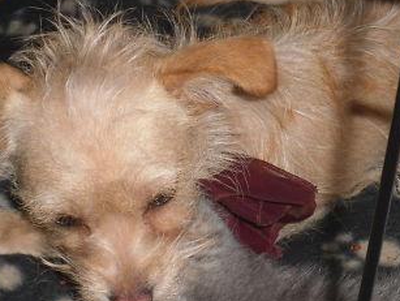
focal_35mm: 107
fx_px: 1238
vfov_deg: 13.9
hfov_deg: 18.3
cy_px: 158
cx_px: 258
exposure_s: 1/45
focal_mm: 8.46
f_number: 4.5
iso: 80
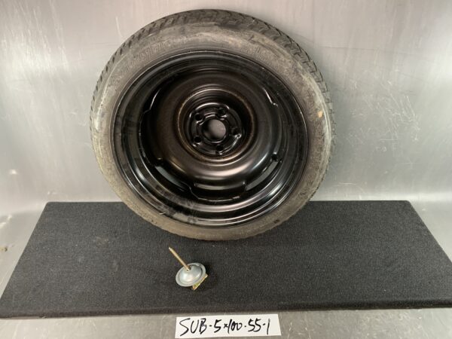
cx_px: 226
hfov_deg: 67.3
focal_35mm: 26
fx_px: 339
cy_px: 170
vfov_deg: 53.1
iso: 320
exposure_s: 1/60
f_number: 1.8
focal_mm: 4.25
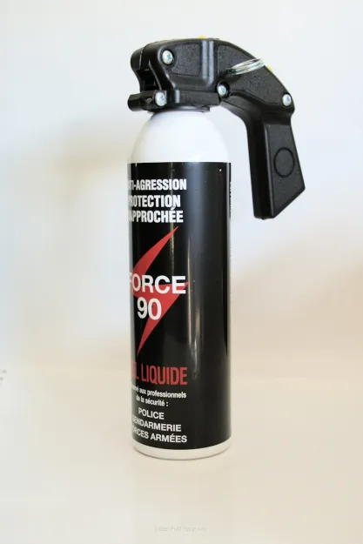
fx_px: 635
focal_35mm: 42
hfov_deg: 31.9
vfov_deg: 46.4
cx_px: 182
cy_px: 272
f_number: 4.5
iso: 160
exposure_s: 1/50
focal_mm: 28
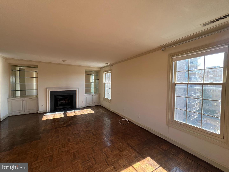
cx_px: 114
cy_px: 86
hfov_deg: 106.2
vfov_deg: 89.9
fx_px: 86
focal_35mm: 13
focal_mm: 1.57
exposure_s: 1/99
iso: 50
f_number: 1.8
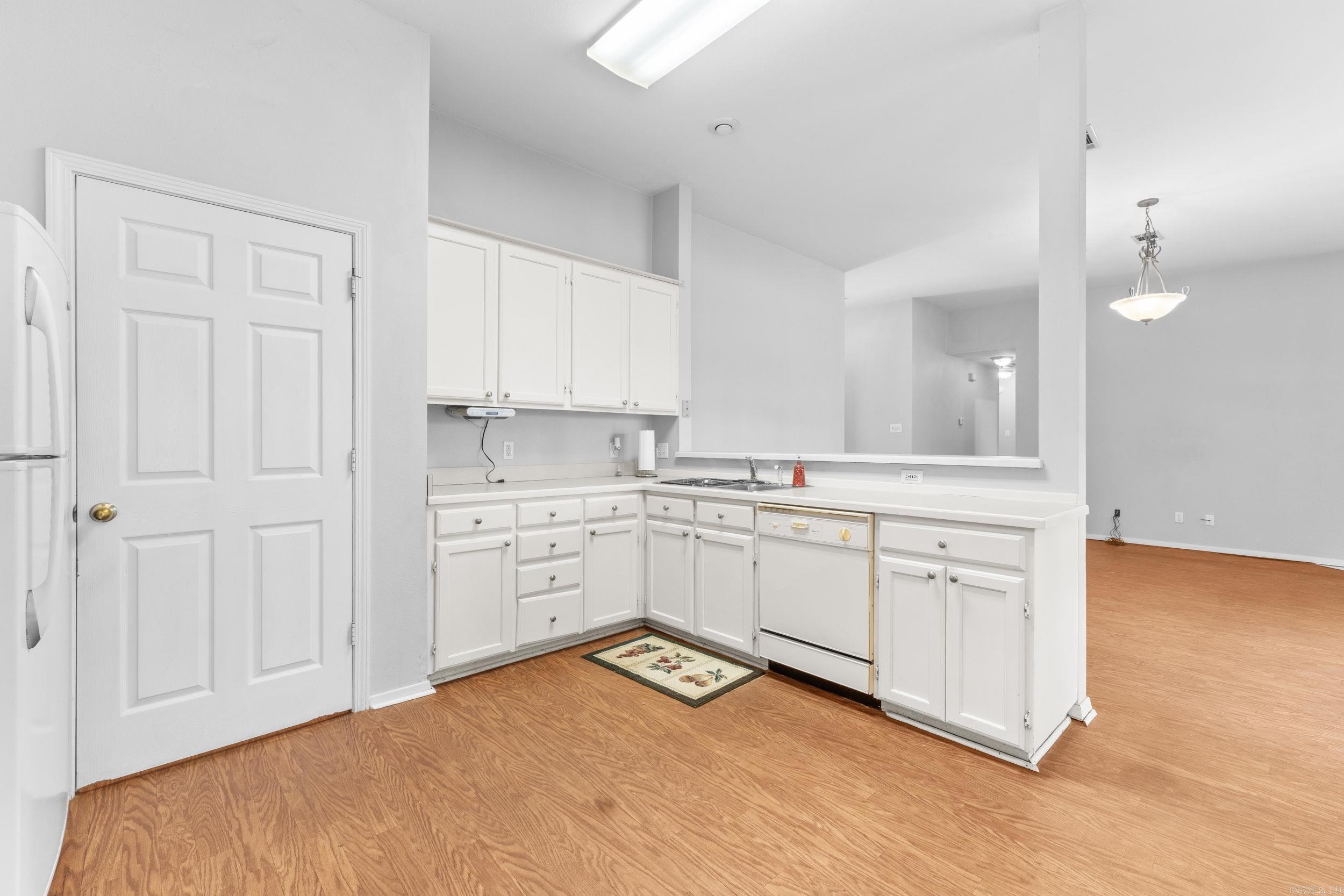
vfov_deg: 77.3
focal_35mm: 15
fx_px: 560
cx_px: 672
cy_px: 448
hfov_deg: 100.4
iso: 200
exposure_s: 1.3
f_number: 9
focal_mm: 10
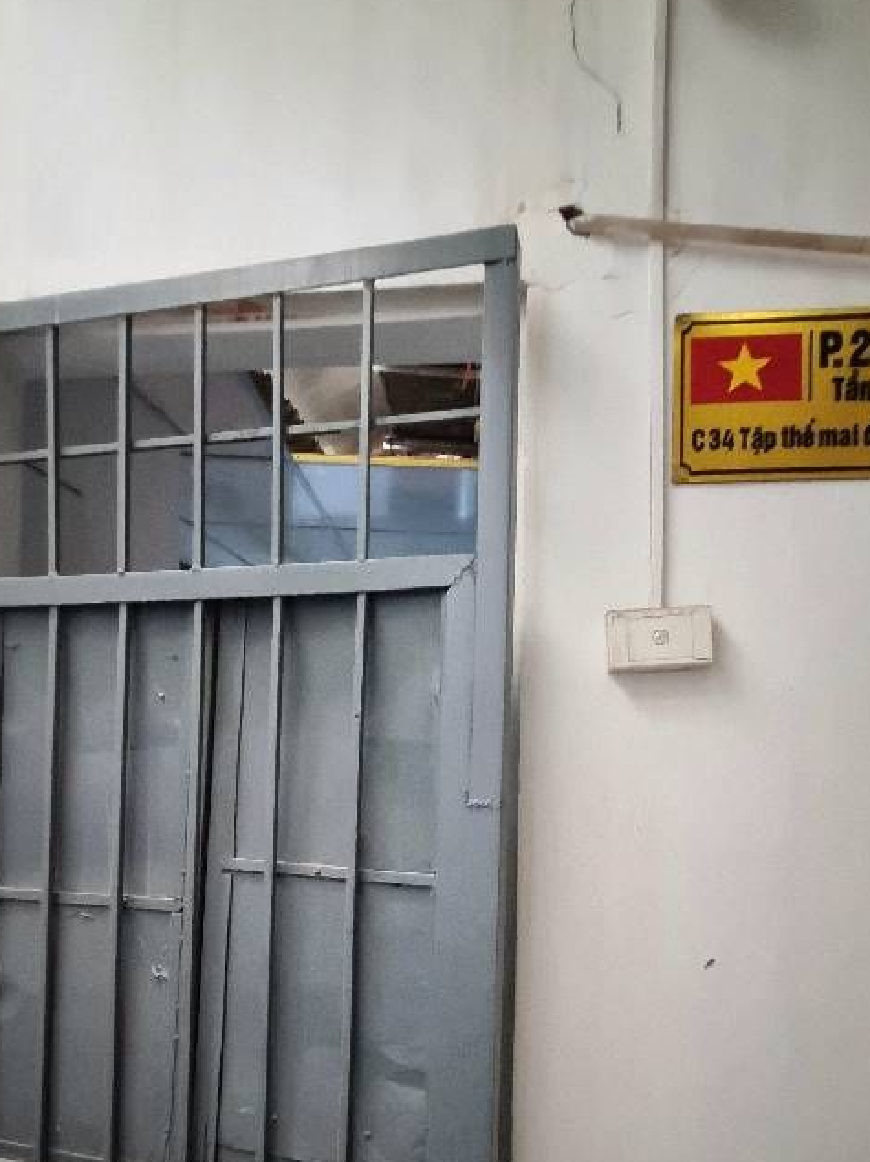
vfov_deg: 76.8
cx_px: 502
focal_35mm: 21
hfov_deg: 63.1
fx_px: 704
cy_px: 764
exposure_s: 1/25
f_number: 2.2
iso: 640
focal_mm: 1.74
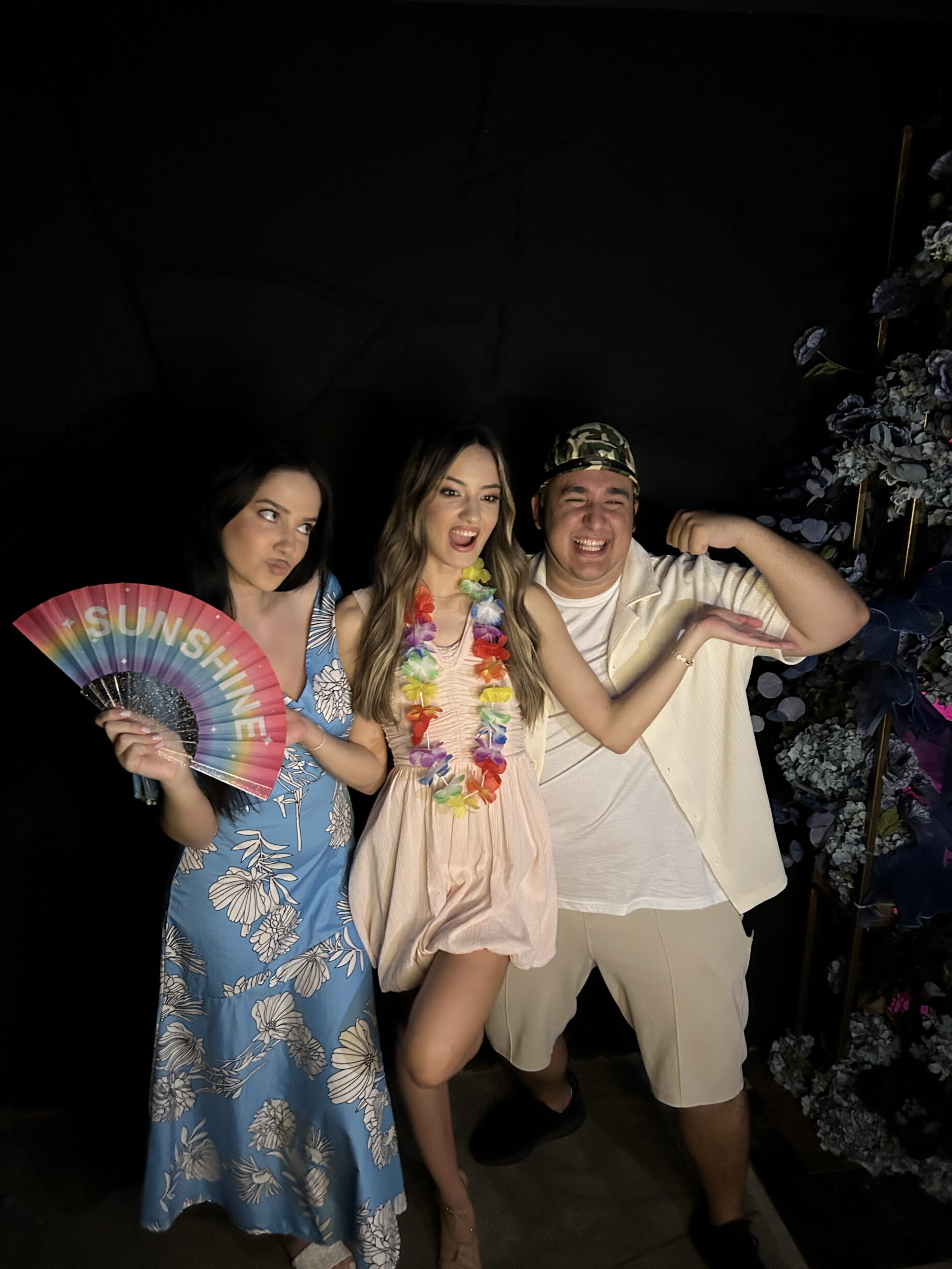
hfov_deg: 51.4
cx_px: 467
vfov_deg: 65.3
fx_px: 990
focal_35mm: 27
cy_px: 638
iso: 1000
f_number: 1.5
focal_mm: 5.7
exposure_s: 1/29
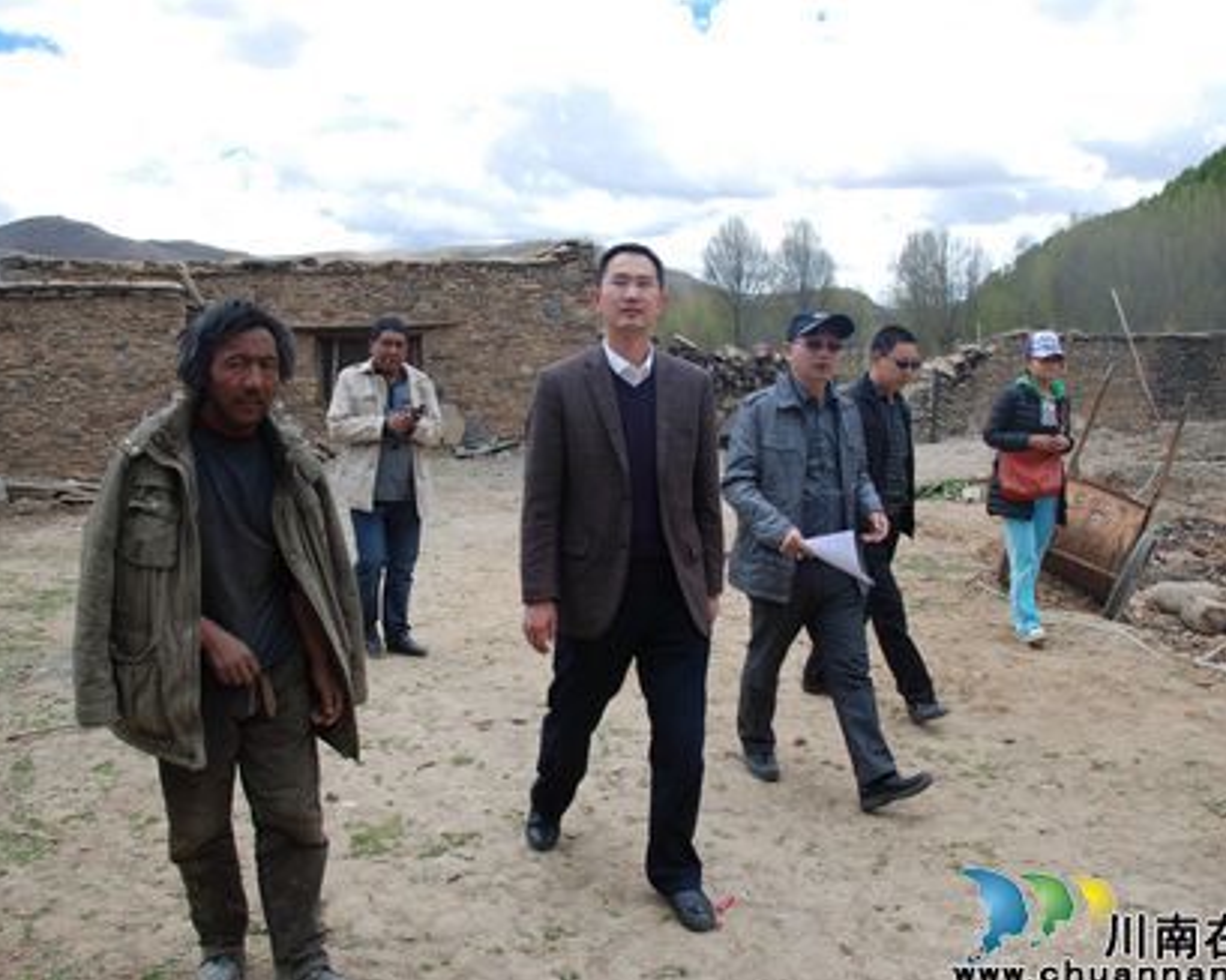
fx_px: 1125
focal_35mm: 31
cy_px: 499
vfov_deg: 47.1
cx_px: 591
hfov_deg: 57.2
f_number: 6.3
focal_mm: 18
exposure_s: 1/160
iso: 100
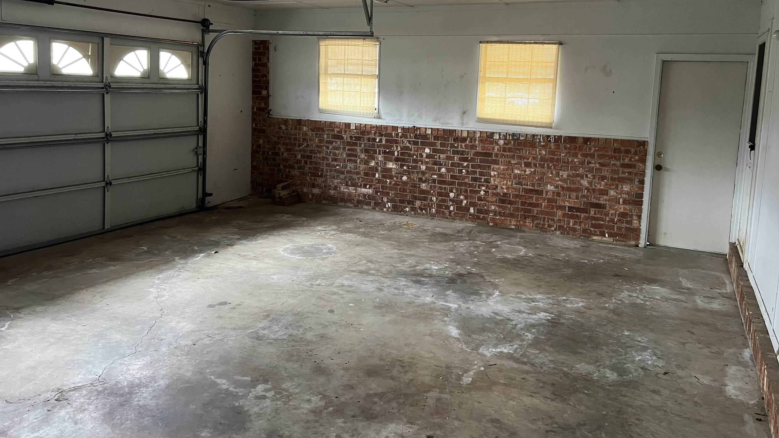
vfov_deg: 39.8
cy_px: 152
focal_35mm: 29
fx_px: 599
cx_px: 398
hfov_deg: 66.1
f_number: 1.5
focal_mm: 5.7
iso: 500
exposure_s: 1/40
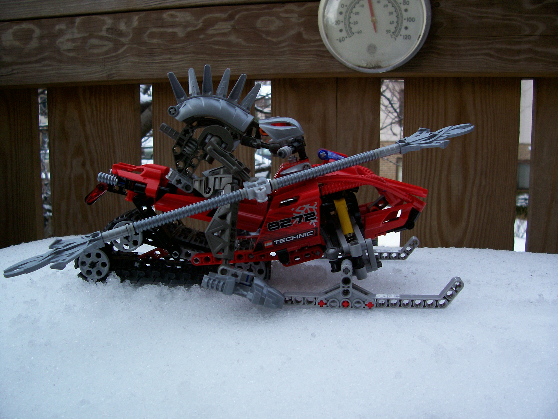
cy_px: 210
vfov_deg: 41.8
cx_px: 279
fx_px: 548
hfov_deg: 54.0
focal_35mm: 34
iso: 80
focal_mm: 5.6
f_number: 2.7
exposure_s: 1/629
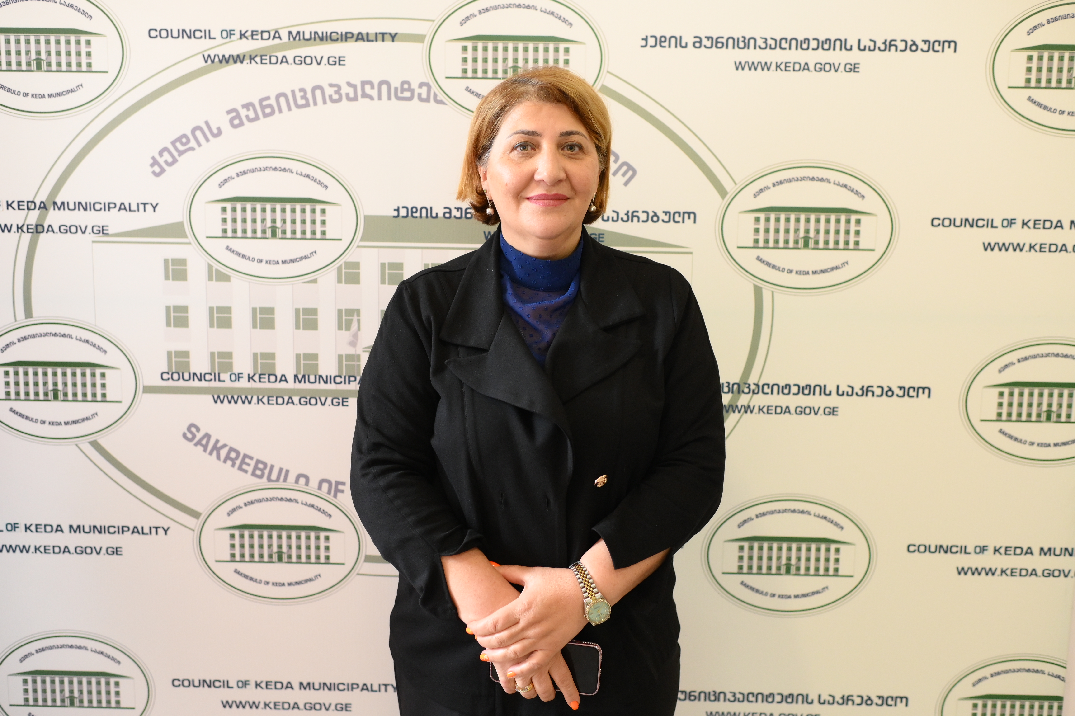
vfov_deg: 37.8
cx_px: 538
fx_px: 1045
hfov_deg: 54.4
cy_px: 358
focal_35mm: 35
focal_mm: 35
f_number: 2.8
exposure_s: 1/125
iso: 3200
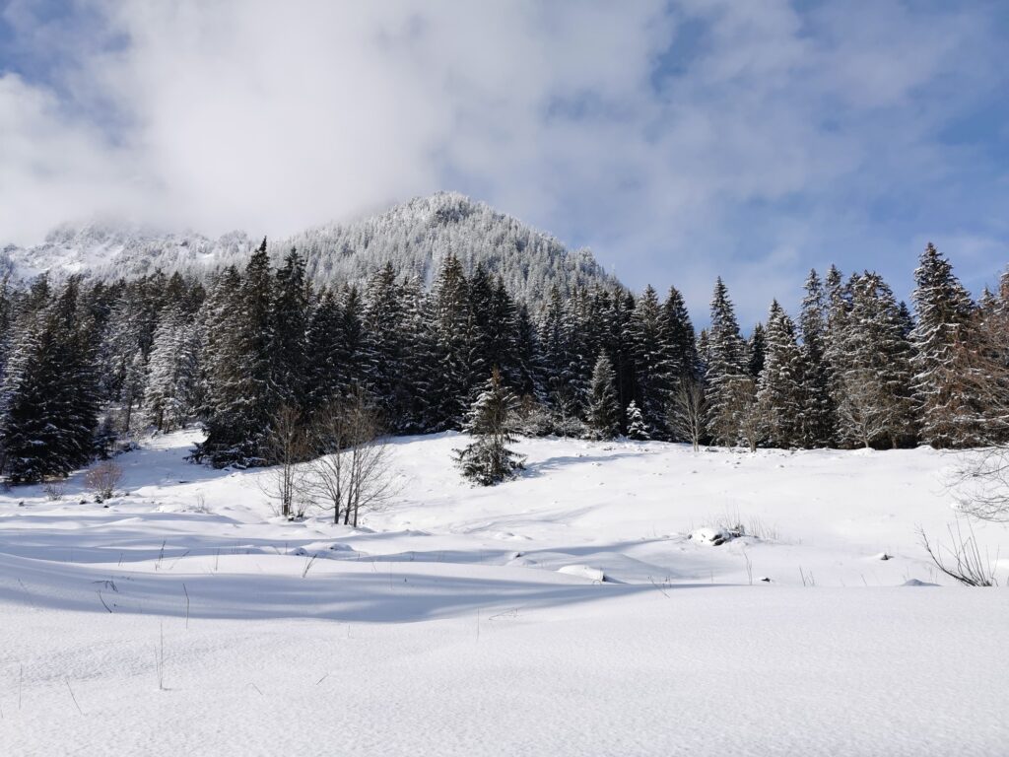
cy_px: 378
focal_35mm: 27
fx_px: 787
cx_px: 504
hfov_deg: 65.3
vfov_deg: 51.4
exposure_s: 1/6369
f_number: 1.6
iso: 50
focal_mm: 5.56
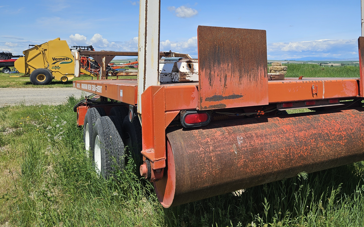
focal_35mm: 31
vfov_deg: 39.8
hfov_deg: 60.5
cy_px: 66
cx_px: 225
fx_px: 308
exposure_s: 1/3160
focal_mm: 5.4
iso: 25
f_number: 1.8
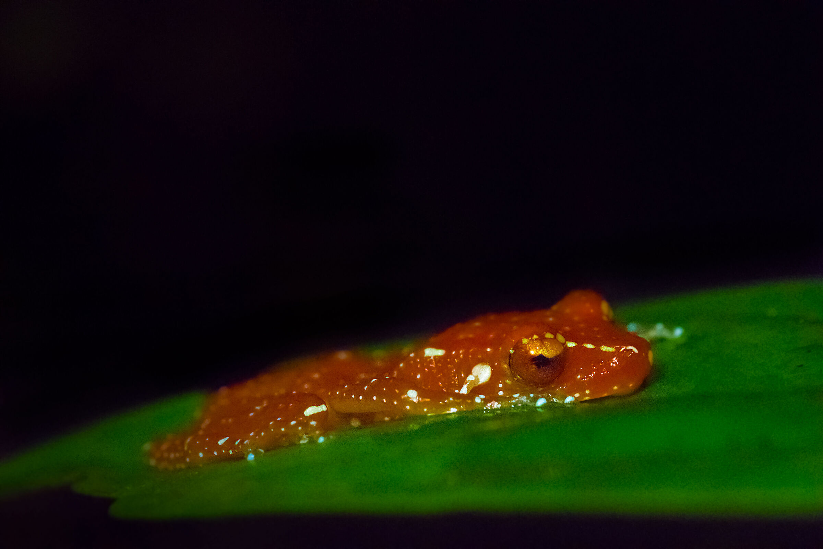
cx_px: 412
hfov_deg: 19.5
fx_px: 2400
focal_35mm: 105
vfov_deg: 13.0
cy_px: 274
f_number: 9
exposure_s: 1/250
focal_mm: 70
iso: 12800
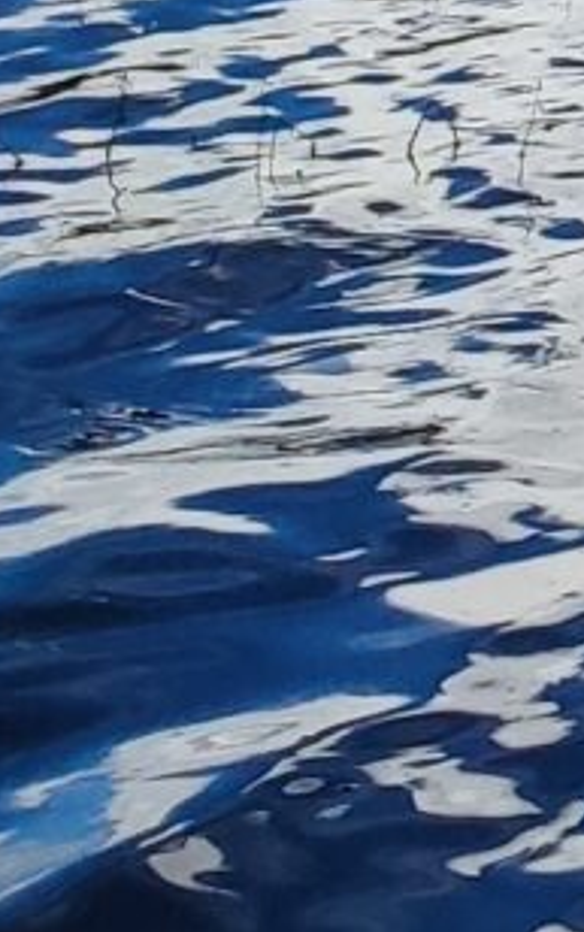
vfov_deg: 8.0
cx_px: 3598
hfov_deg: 4.3
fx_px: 5821
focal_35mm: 229
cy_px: -1770
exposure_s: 1/1930
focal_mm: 4.77
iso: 112
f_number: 1.75
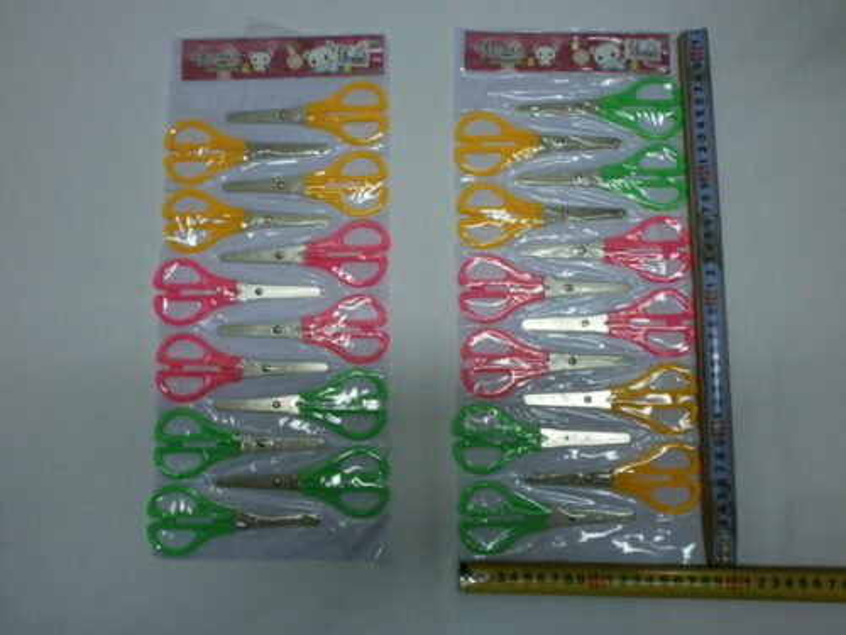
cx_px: 423
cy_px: 318
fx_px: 660
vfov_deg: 51.4
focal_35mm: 27
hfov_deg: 65.3
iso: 100
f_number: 2.9
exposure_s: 1/30
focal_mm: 4.8
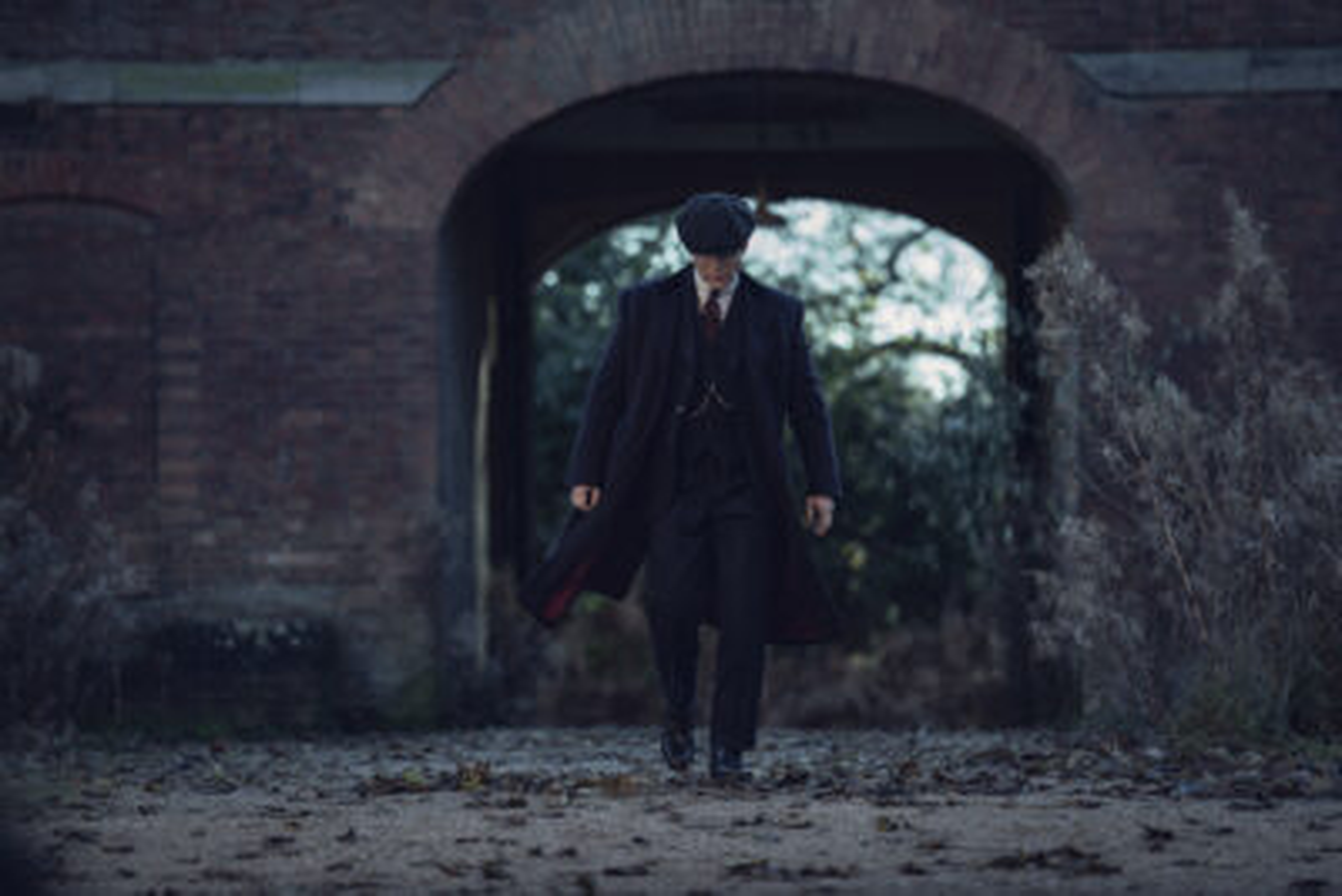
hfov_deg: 12.1
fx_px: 6339
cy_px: 448
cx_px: 671
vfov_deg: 8.1
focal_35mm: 170
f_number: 2.8
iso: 500
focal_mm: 170
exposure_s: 1/800
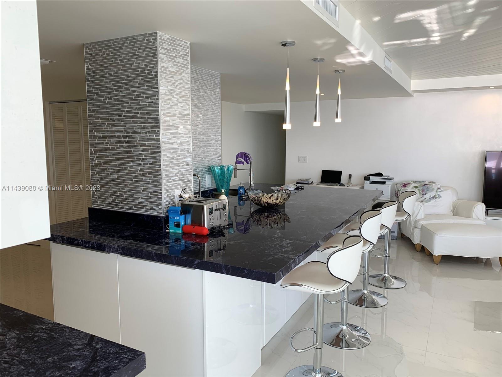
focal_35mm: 26
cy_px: 188
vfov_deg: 53.1
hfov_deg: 67.3
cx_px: 251
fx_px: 377
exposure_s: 1/126
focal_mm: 4.25
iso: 25
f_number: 1.8
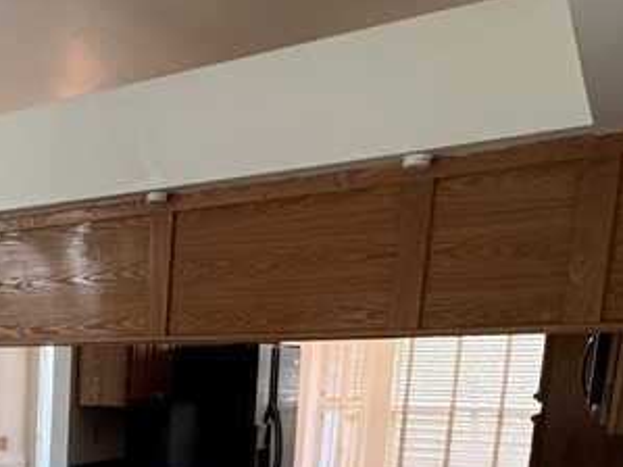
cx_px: -117
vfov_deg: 27.4
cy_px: 527
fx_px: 864
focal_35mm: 48
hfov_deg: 32.9
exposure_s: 1/120
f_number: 2.2
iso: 250
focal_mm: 2.22
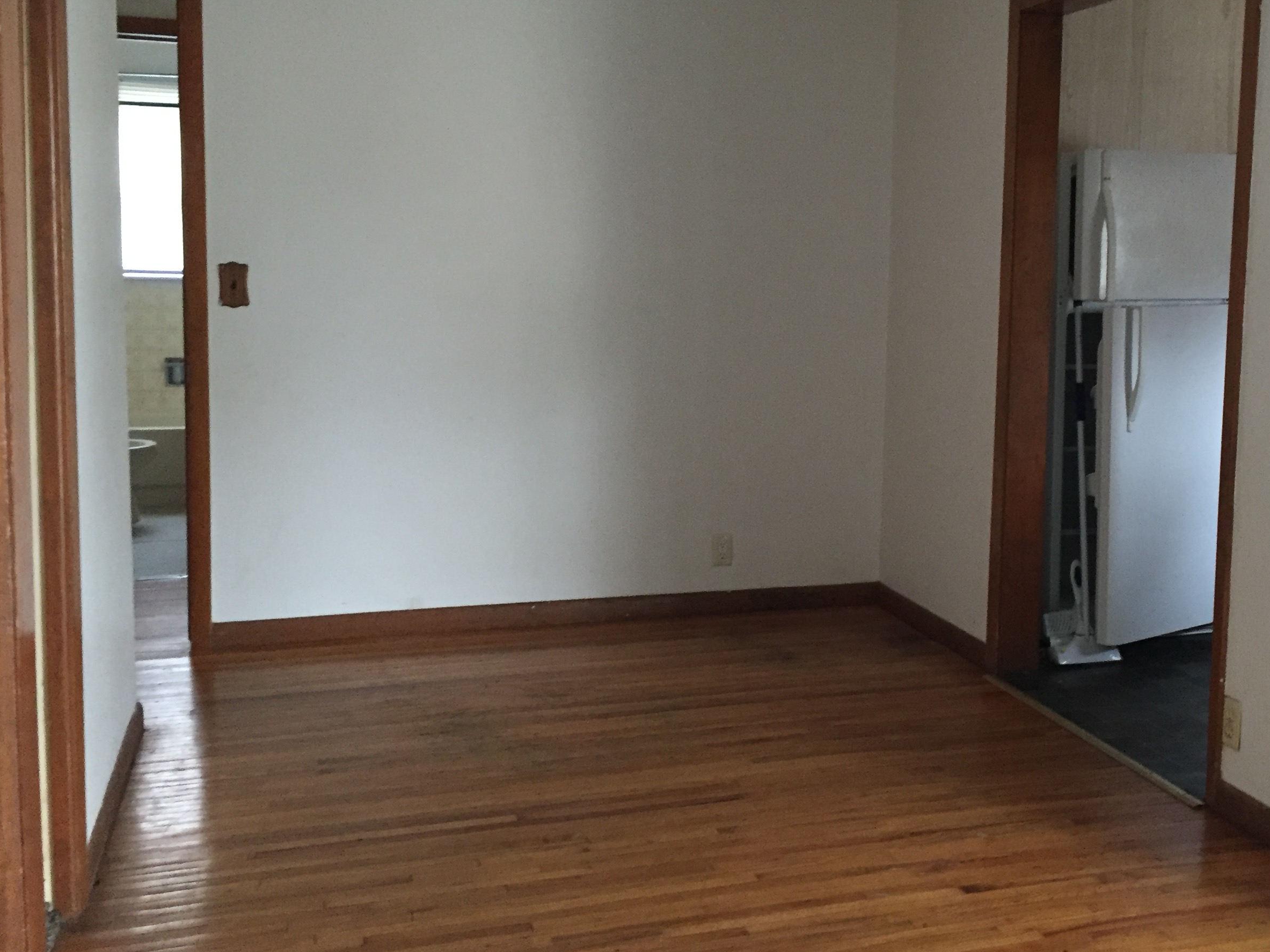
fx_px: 1468
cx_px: 857
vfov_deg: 35.9
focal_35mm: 40
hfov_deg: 46.0
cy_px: 414
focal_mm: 4.15
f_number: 2.2
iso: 250
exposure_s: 1/30
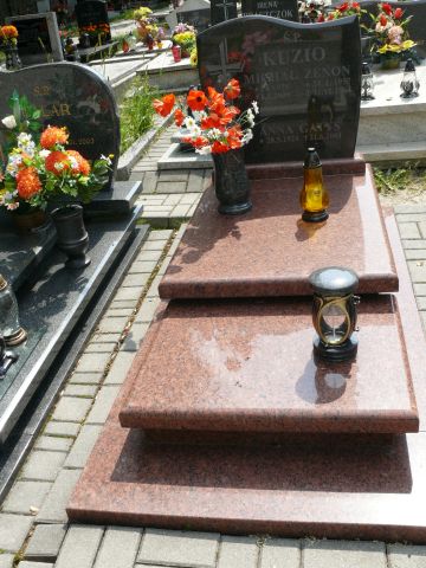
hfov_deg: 40.7
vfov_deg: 52.6
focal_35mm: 35
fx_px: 574
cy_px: 284
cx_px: 213
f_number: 5.6
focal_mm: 7.4
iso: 100
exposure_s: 1/200
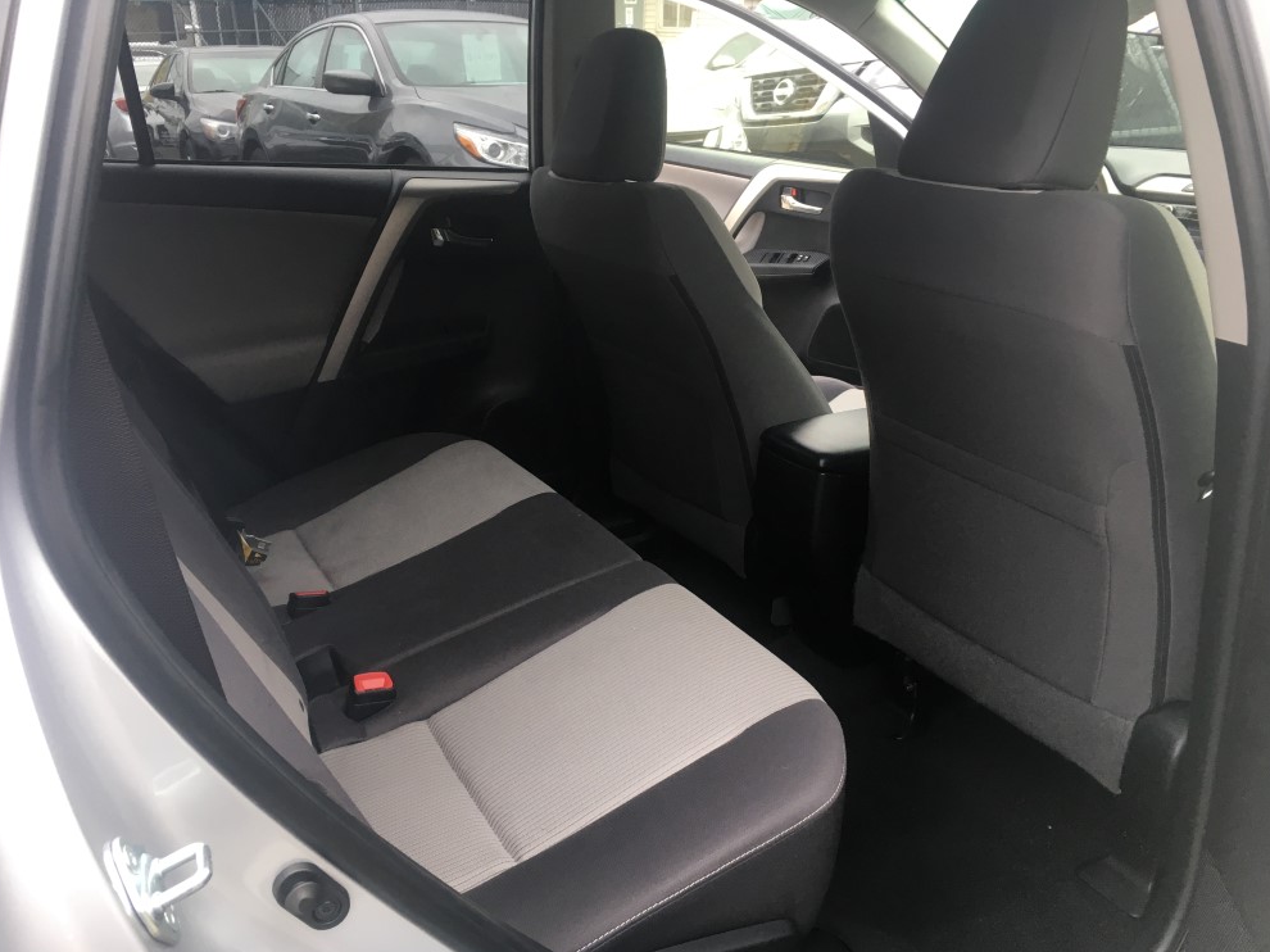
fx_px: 1100
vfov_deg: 46.8
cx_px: 625
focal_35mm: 30
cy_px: 490
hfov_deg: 60.0
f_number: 2.2
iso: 32
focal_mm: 4.15
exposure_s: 1/40
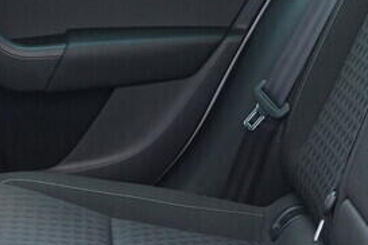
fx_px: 1380
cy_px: 182
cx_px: 163
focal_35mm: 135
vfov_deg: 10.1
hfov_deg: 15.2
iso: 500
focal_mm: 24
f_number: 2.8
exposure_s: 1/40
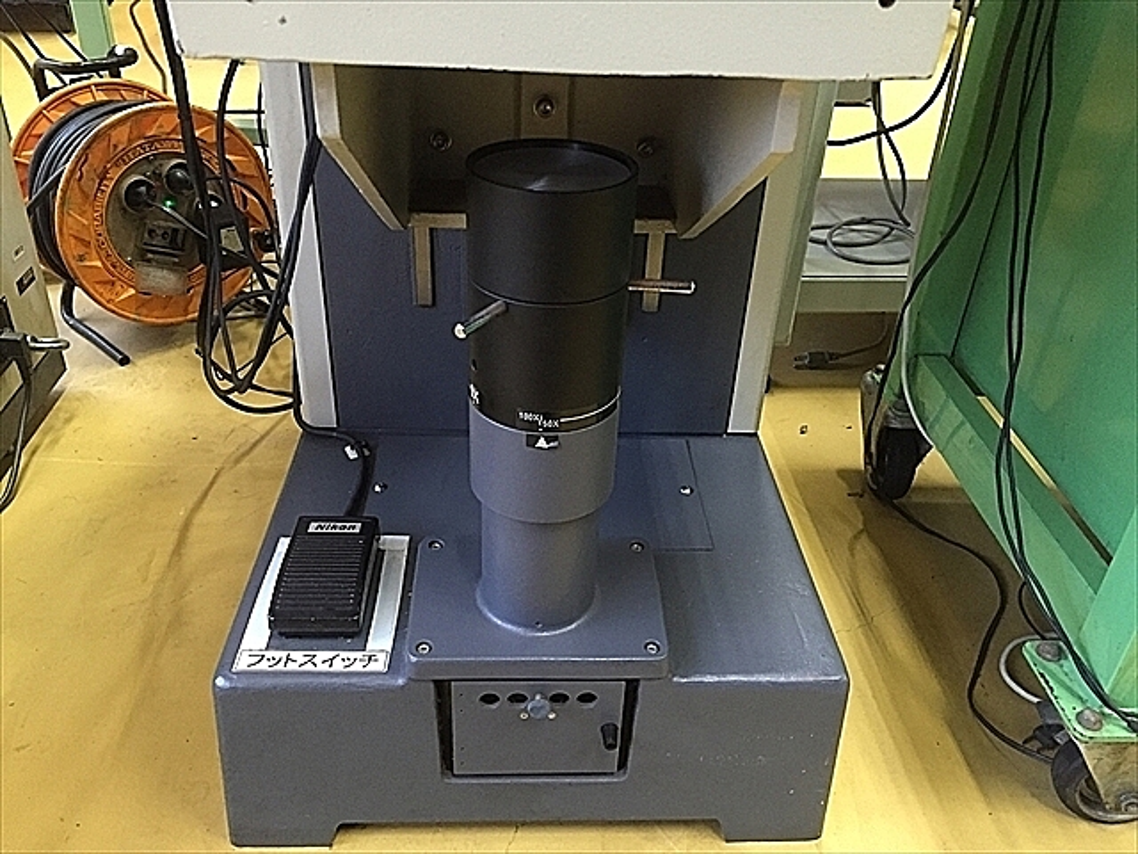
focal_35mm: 29
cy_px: 427
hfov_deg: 61.7
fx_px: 953
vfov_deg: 48.2
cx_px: 569
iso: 250
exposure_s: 1/20
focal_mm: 4.15
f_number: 2.2
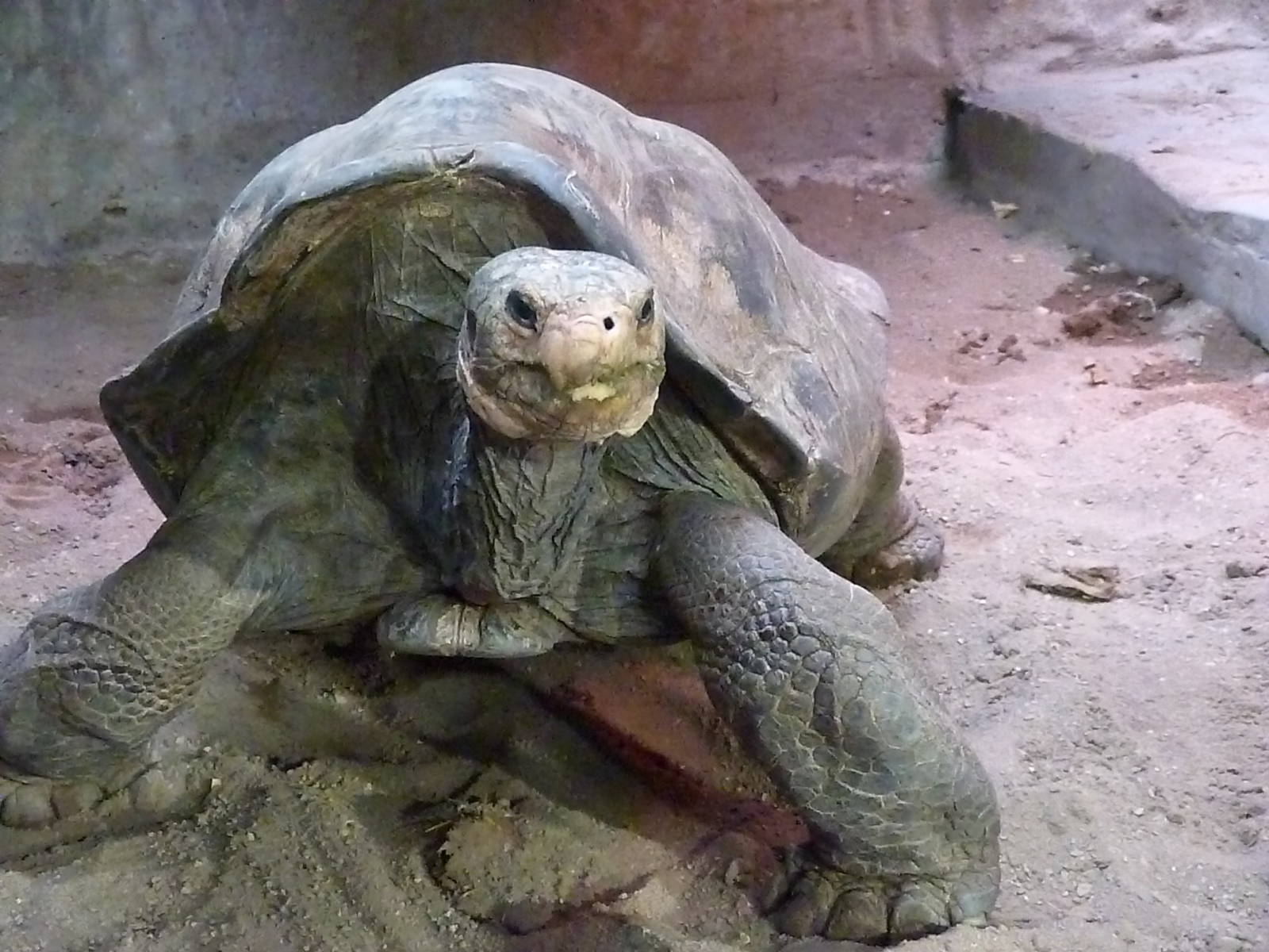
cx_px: 634
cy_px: 476
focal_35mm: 75
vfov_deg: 19.6
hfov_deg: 26.0
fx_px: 2749
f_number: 3.3
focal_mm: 13.5
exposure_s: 1/50
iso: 3200
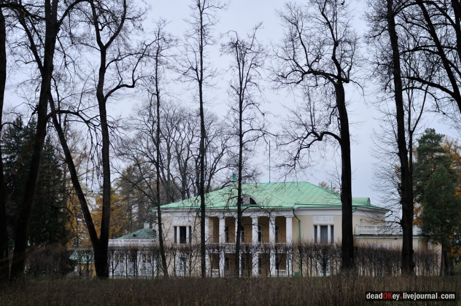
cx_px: 230
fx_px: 959
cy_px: 153
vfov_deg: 18.1
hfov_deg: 27.0
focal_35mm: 75
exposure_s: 1/200
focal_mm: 50
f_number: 2.8
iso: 800
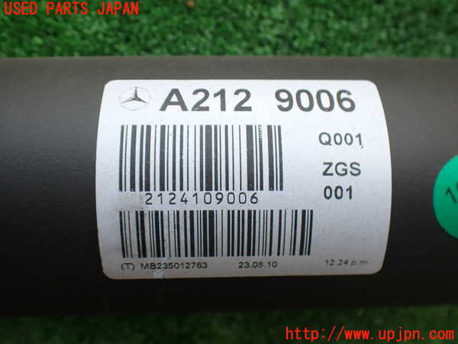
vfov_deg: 46.8
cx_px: 229
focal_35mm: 30
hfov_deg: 60.0
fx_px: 397
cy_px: 172
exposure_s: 1/200
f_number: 2.3
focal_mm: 5.4
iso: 100
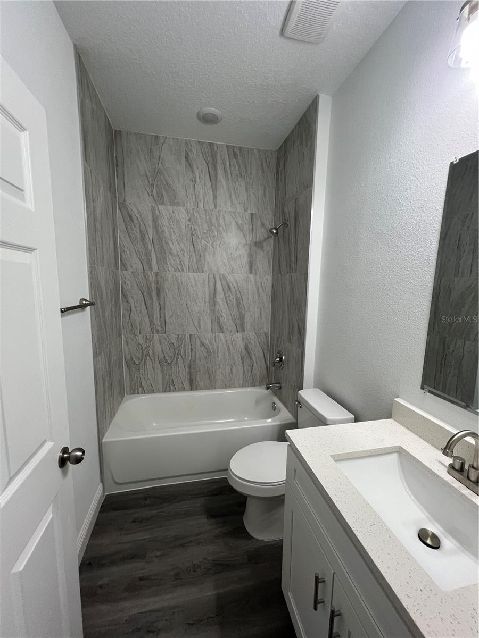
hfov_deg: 89.9
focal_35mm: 13
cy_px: 319
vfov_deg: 106.2
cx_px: 240
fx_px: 240
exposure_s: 1/120
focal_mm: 1.57
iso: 160
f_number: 1.8
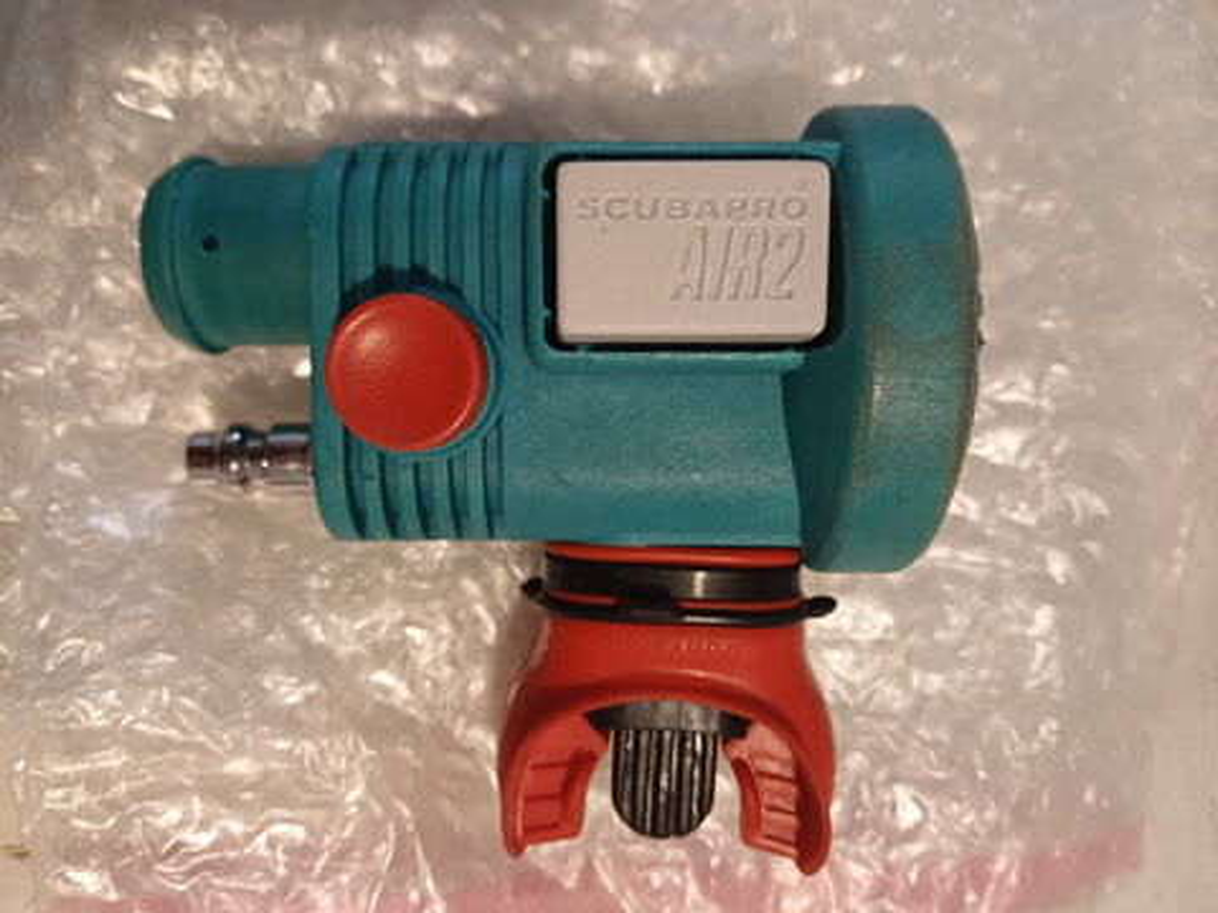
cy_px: 456
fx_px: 880
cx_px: 609
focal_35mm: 25
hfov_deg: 69.4
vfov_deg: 54.9
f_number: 1.8
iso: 640
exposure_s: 1/20
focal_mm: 4.65
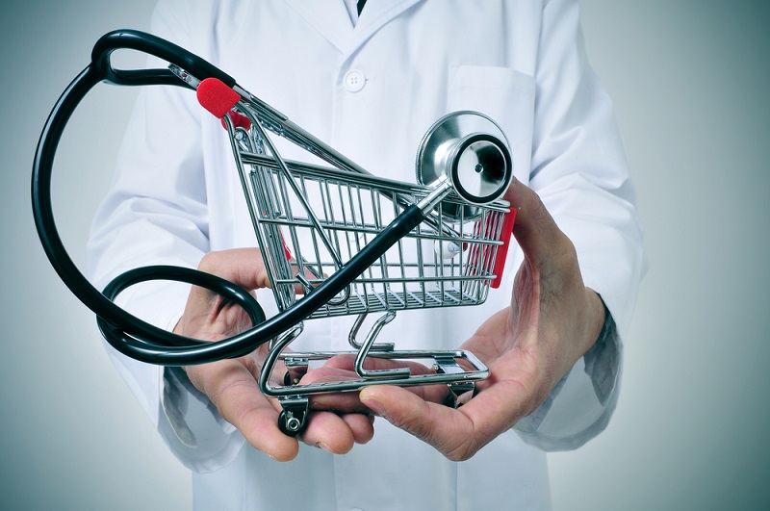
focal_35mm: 30
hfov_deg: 62.0
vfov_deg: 43.5
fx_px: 641
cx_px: 385
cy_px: 256
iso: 200
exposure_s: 1/125
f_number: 13
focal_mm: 20
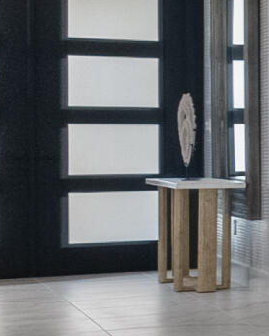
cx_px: 1310
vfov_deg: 14.6
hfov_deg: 6.5
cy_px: 144
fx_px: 1313
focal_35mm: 132
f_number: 8
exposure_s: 1/8
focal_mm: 16
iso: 1600
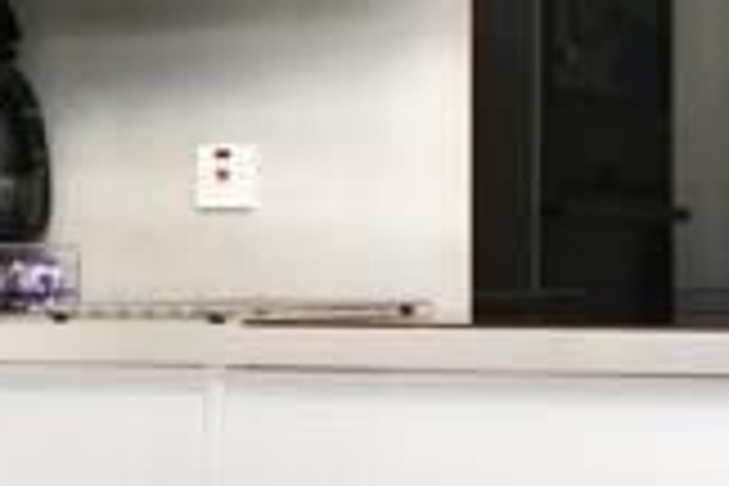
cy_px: 241
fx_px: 1924
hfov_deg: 21.0
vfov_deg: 14.4
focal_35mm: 95
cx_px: 657
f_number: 4
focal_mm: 10
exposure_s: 1/60
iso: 220
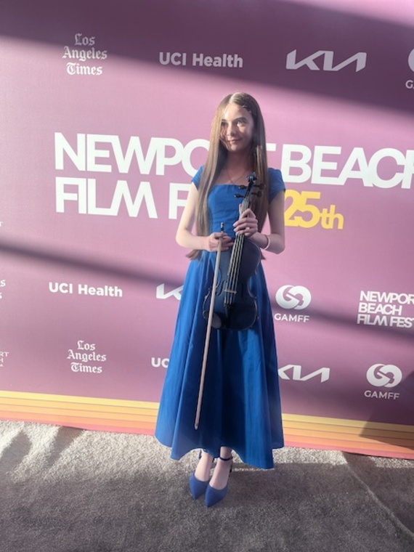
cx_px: 207
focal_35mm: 26
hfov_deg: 53.1
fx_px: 415
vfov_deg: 67.3
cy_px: 276
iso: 32
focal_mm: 5.1
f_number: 1.6
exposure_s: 1/145
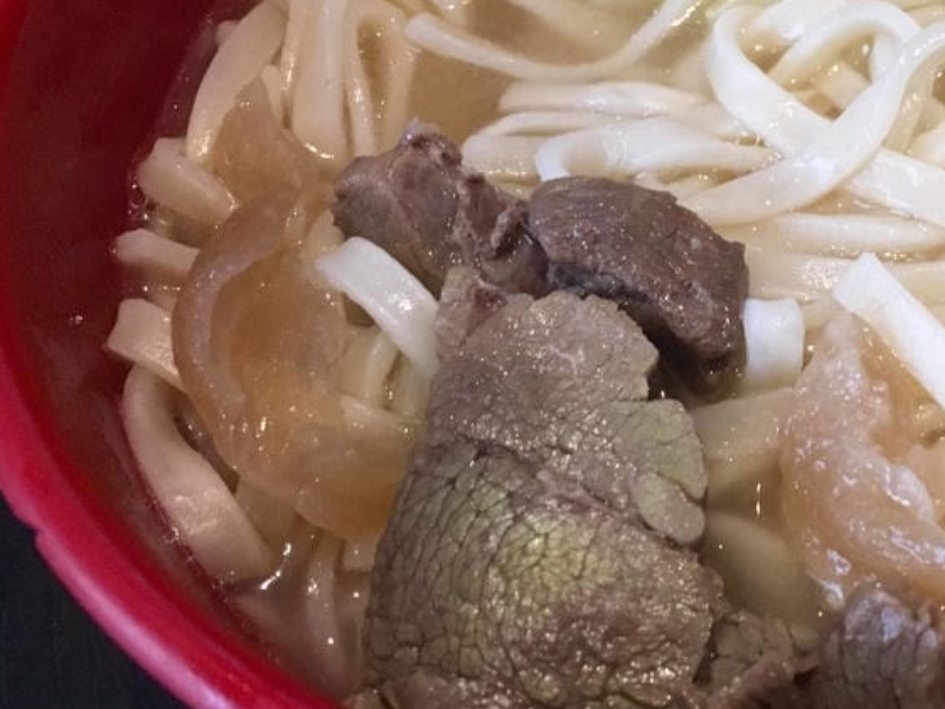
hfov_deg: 29.4
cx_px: 913
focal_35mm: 62
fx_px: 1693
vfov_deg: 23.4
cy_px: 189
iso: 160
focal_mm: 4.15
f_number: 2.2
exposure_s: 1/30
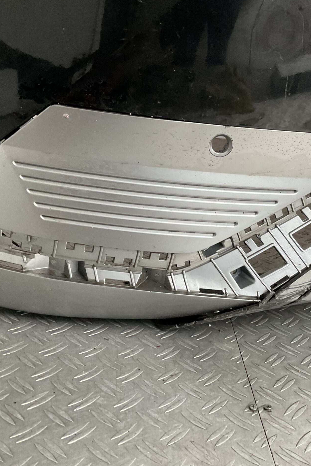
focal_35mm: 41
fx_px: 531
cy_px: 235
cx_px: 203
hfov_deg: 32.4
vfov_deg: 47.4
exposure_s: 1/50
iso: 160
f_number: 1.8
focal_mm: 3
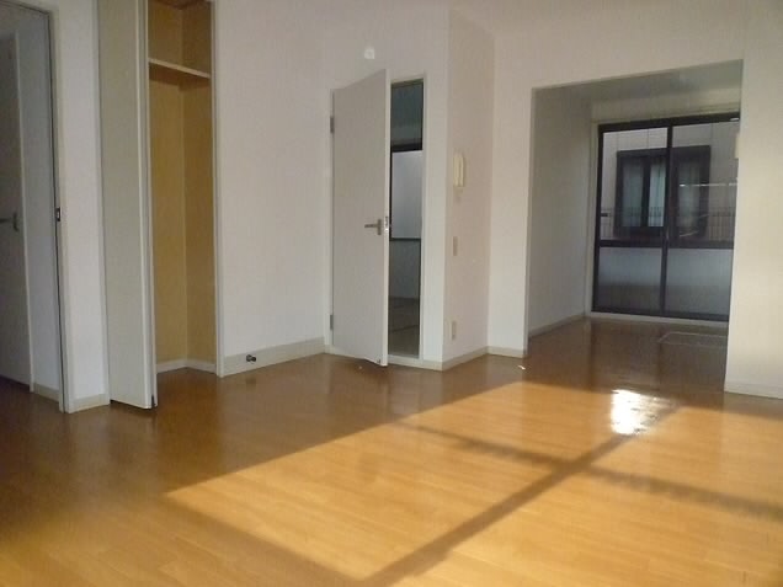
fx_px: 565
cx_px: 392
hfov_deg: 69.4
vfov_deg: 54.9
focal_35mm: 25
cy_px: 294
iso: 1600
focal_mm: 4.4
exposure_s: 1/800
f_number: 8
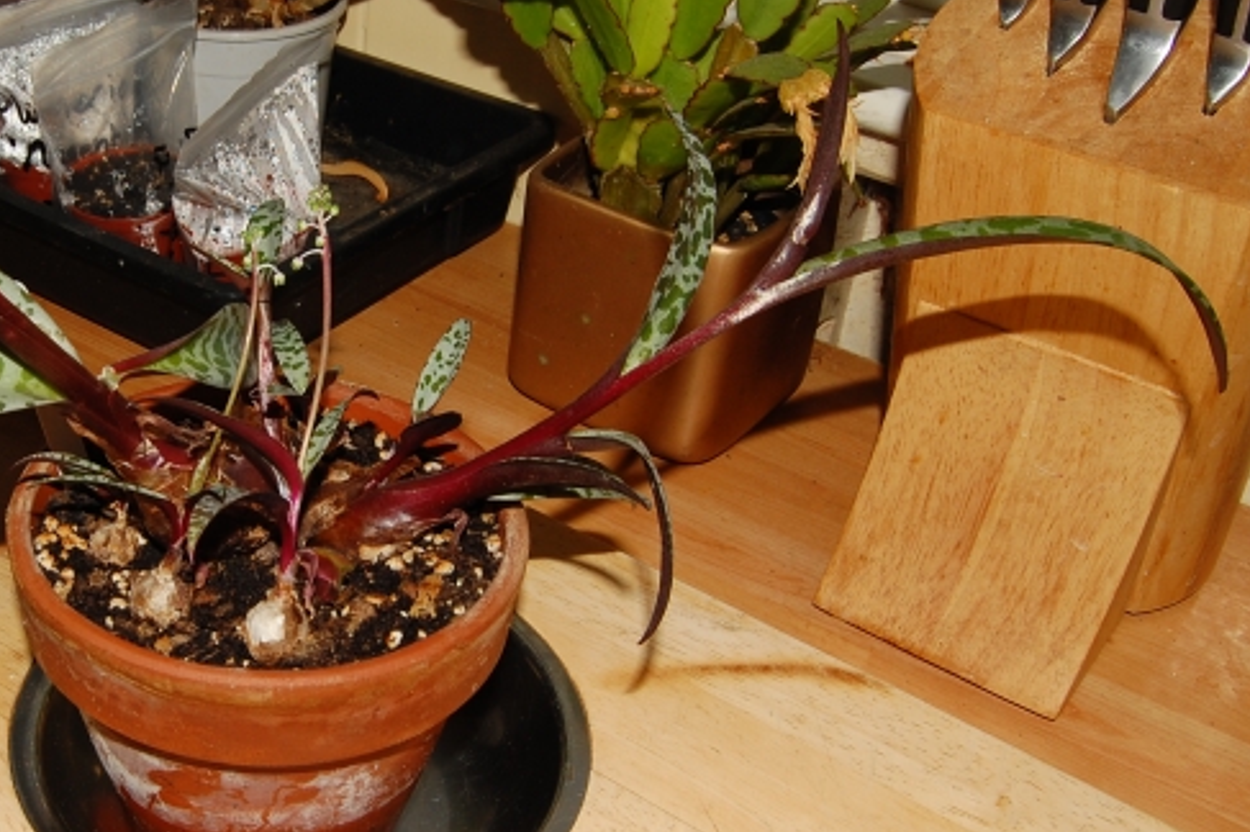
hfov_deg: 40.8
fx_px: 1625
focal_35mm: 47
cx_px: 298
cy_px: 442
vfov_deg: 28.7
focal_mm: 19
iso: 200
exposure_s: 1/200
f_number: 11
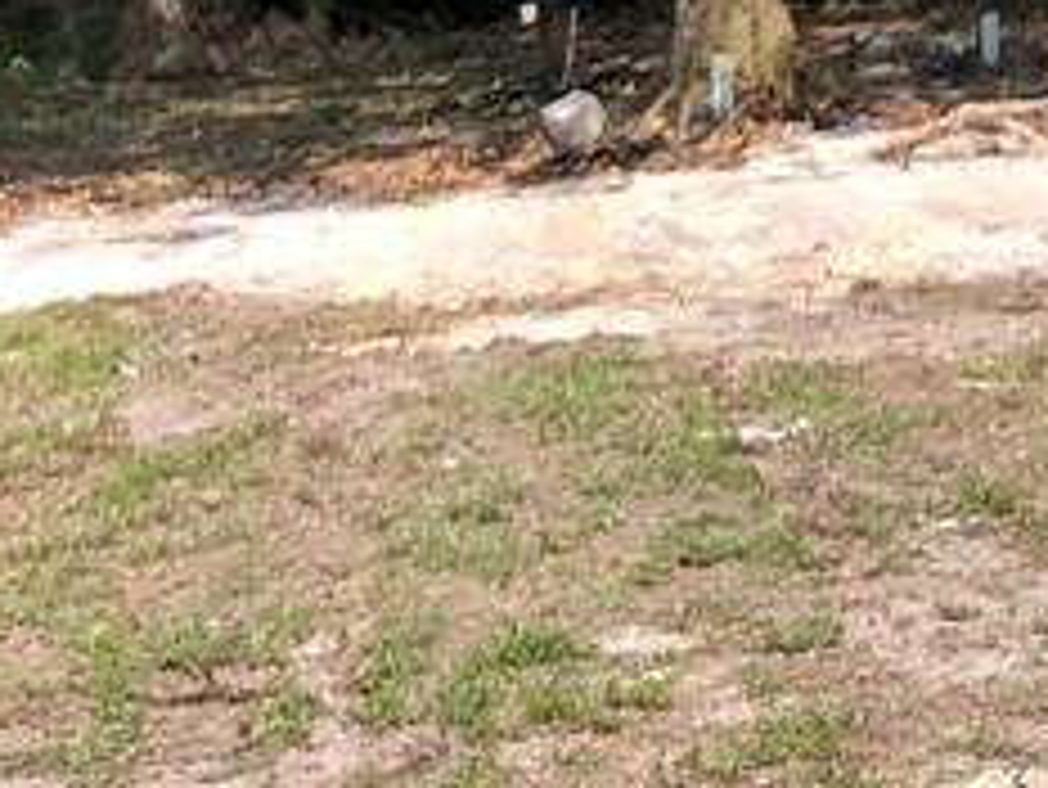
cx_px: 1894
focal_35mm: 123
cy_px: -329
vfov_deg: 11.6
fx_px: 3726
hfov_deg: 14.2
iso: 20
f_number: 1.8
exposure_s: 1/1200
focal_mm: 3.99
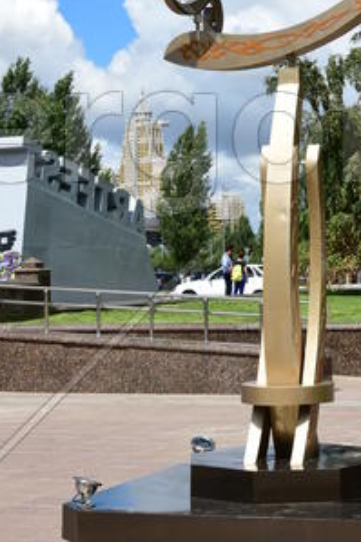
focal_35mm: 99
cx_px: 317
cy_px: 138
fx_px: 1491
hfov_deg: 13.7
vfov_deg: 20.5
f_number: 9
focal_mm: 34
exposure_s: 1/250
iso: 100
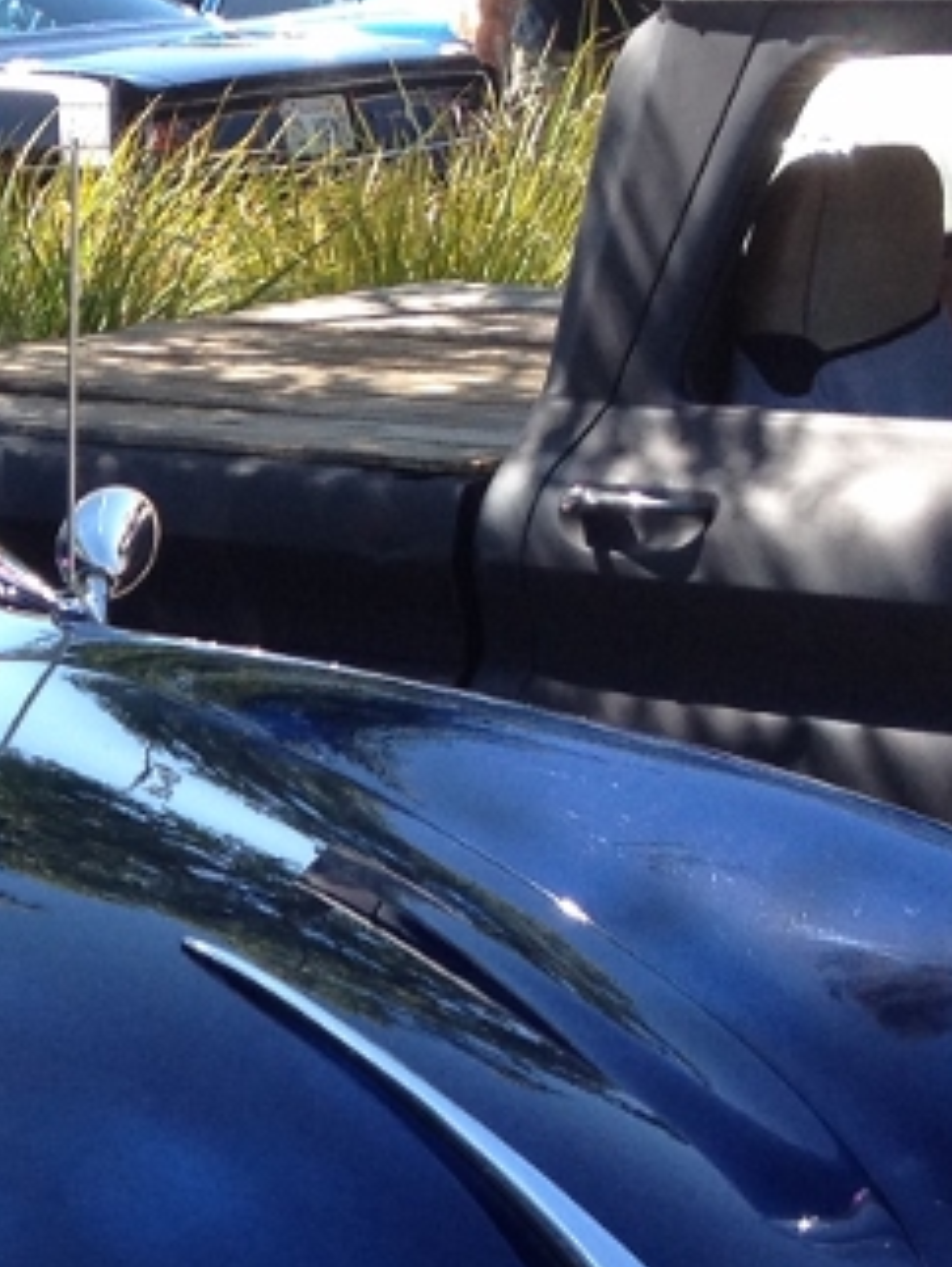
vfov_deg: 14.0
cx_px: -570
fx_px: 5090
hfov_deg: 10.3
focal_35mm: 139
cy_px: 1141
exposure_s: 1/391
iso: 50
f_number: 2.4
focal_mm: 4.28
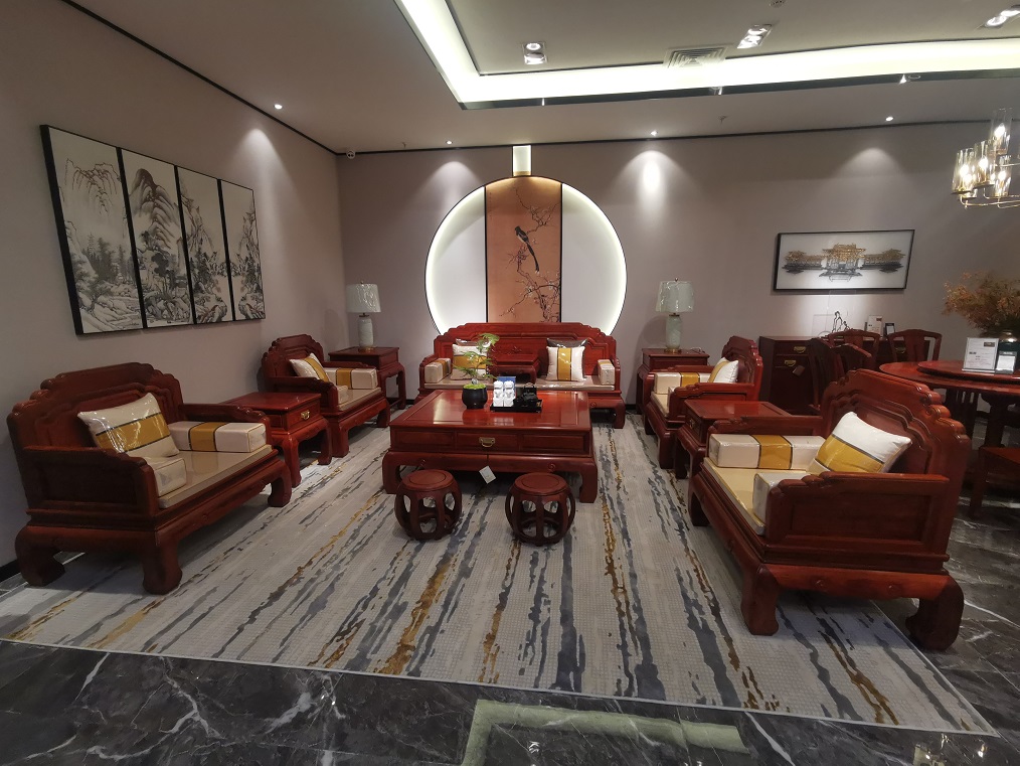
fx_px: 501
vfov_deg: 74.8
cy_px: 383
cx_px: 510
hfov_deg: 91.0
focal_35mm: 17
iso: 125
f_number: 2.2
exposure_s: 1/50
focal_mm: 2.26
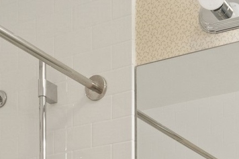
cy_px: 348
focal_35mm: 82
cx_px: 189
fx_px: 544
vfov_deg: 13.4
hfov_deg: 24.4
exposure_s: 1/6
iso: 200
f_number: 8
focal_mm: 12
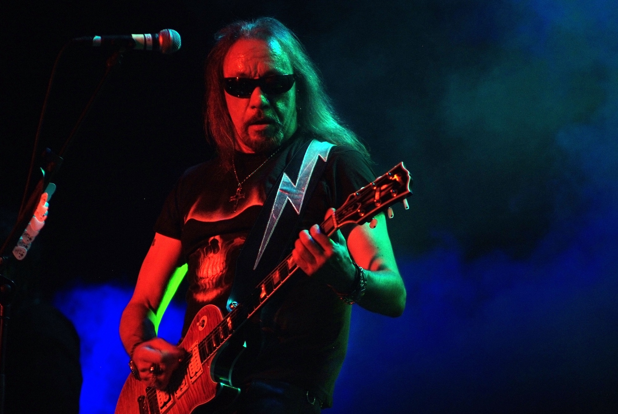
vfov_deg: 6.1
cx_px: 309
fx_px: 3866
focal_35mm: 225
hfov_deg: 9.1
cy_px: 207
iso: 1000
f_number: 2.8
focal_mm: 150
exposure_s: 1/125
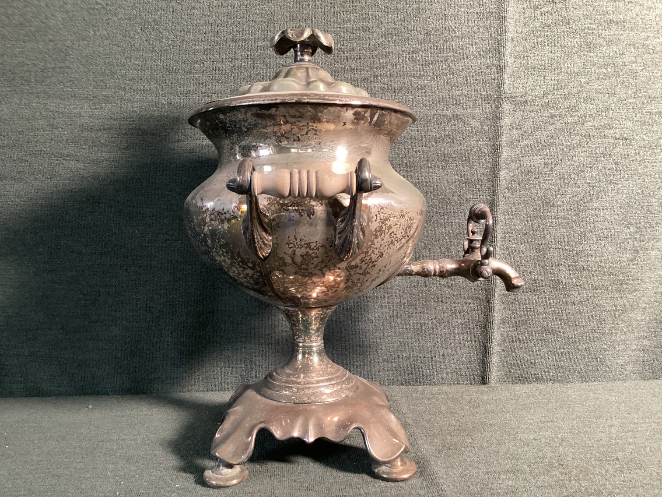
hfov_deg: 58.3
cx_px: 331
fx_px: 593
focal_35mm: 31
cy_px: 248
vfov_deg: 45.4
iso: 320
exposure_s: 1/25
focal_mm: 3.3
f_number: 2.4
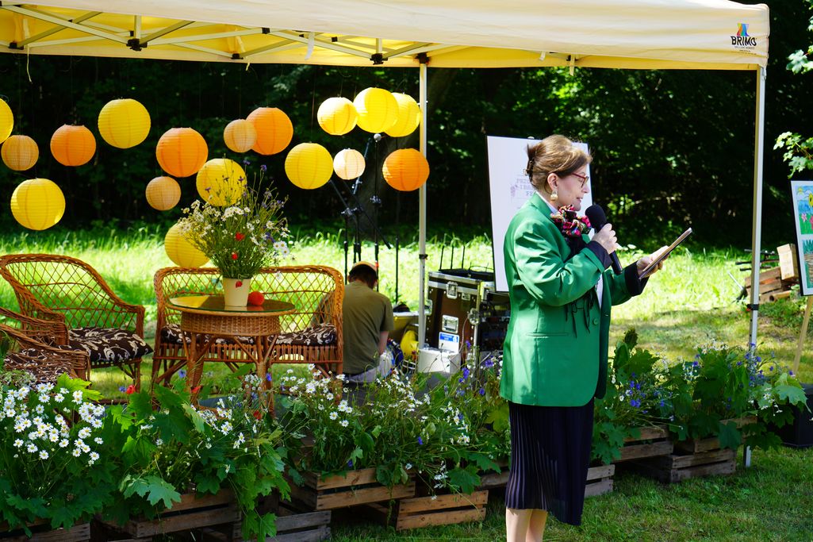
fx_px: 1580
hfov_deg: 28.8
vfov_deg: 19.5
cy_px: 271
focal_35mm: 70
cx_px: 406
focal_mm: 70
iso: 100
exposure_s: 1/100
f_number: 5
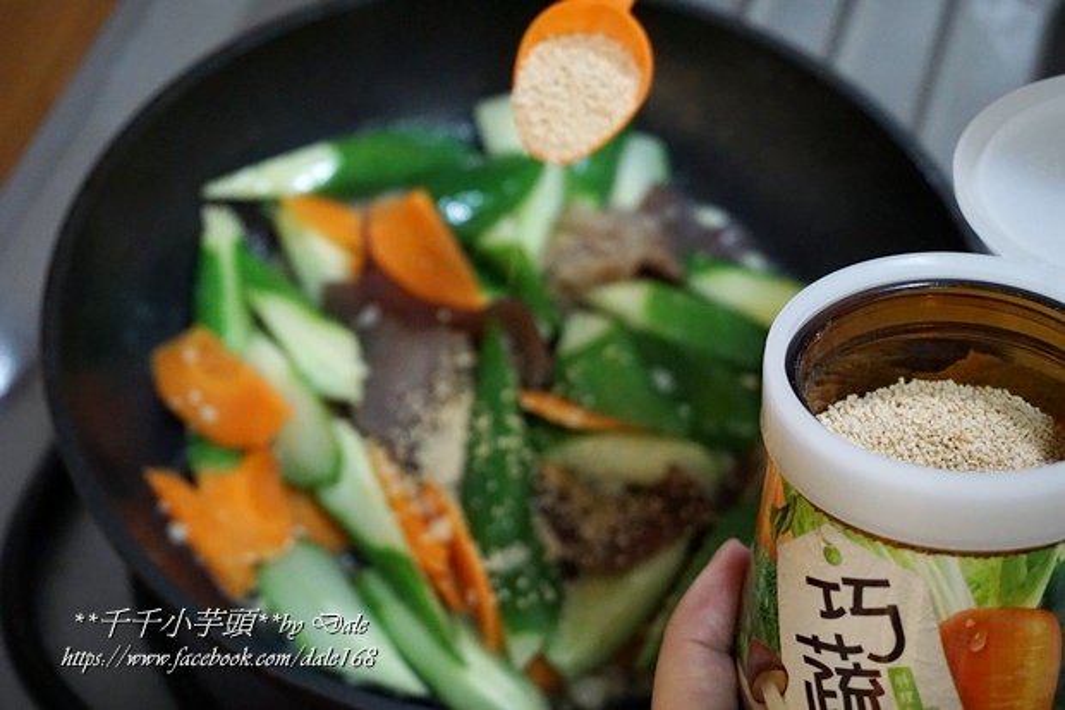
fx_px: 1996
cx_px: 532
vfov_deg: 20.2
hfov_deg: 29.9
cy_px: 355
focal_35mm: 68
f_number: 5.6
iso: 3200
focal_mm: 45
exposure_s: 1/50
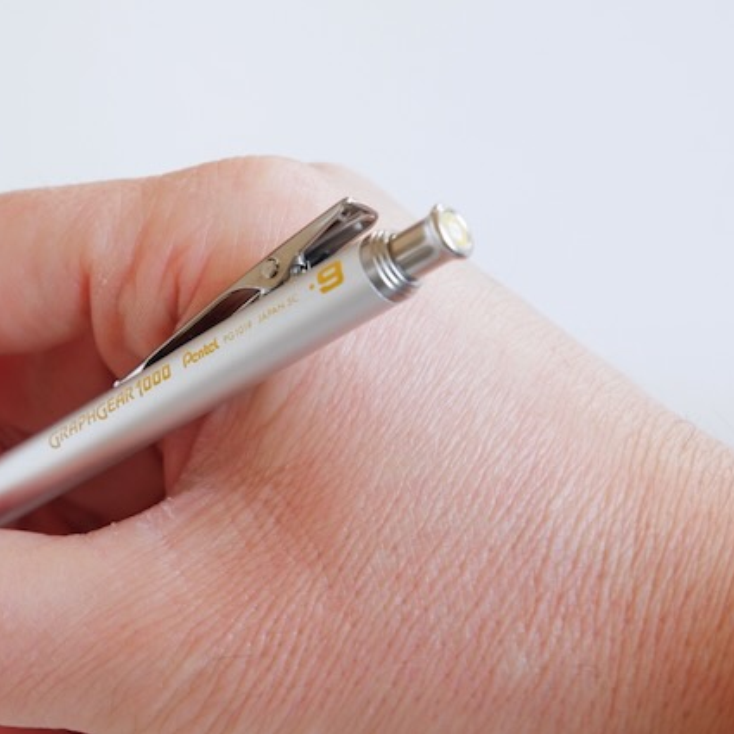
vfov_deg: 23.7
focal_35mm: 73
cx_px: 218
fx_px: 1751
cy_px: 366
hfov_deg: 23.5
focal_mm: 38.7
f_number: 8
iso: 1000
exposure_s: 1/30
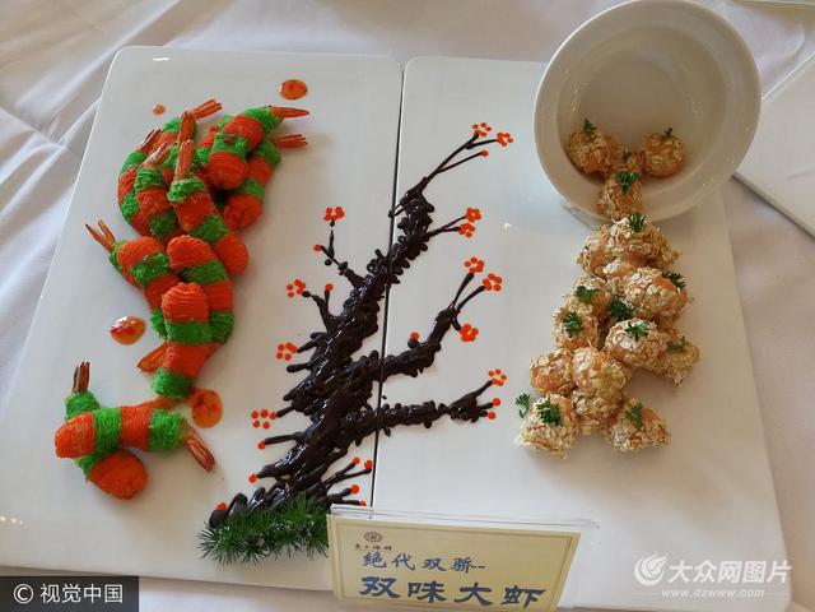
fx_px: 636
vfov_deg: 51.4
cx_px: 408
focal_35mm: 27
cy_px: 306
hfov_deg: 65.3
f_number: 2.2
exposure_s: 1/50
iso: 125
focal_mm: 3.95
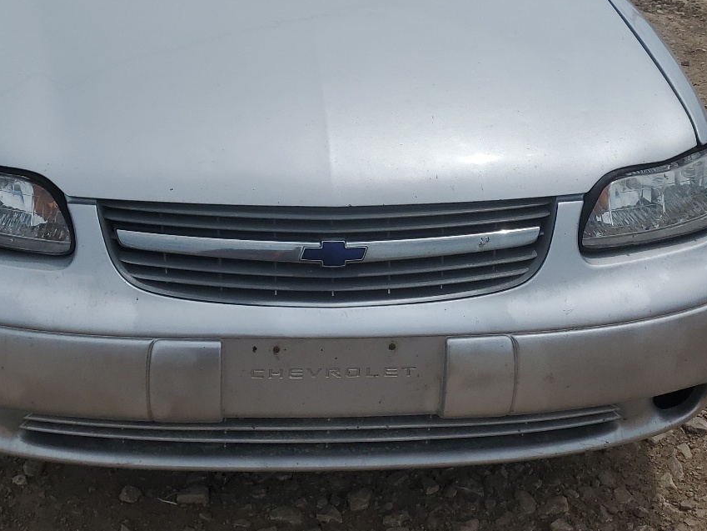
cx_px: 318
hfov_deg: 38.9
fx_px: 1001
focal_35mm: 49
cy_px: 130
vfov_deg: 29.2
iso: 51
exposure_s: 1/10000
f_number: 1.5
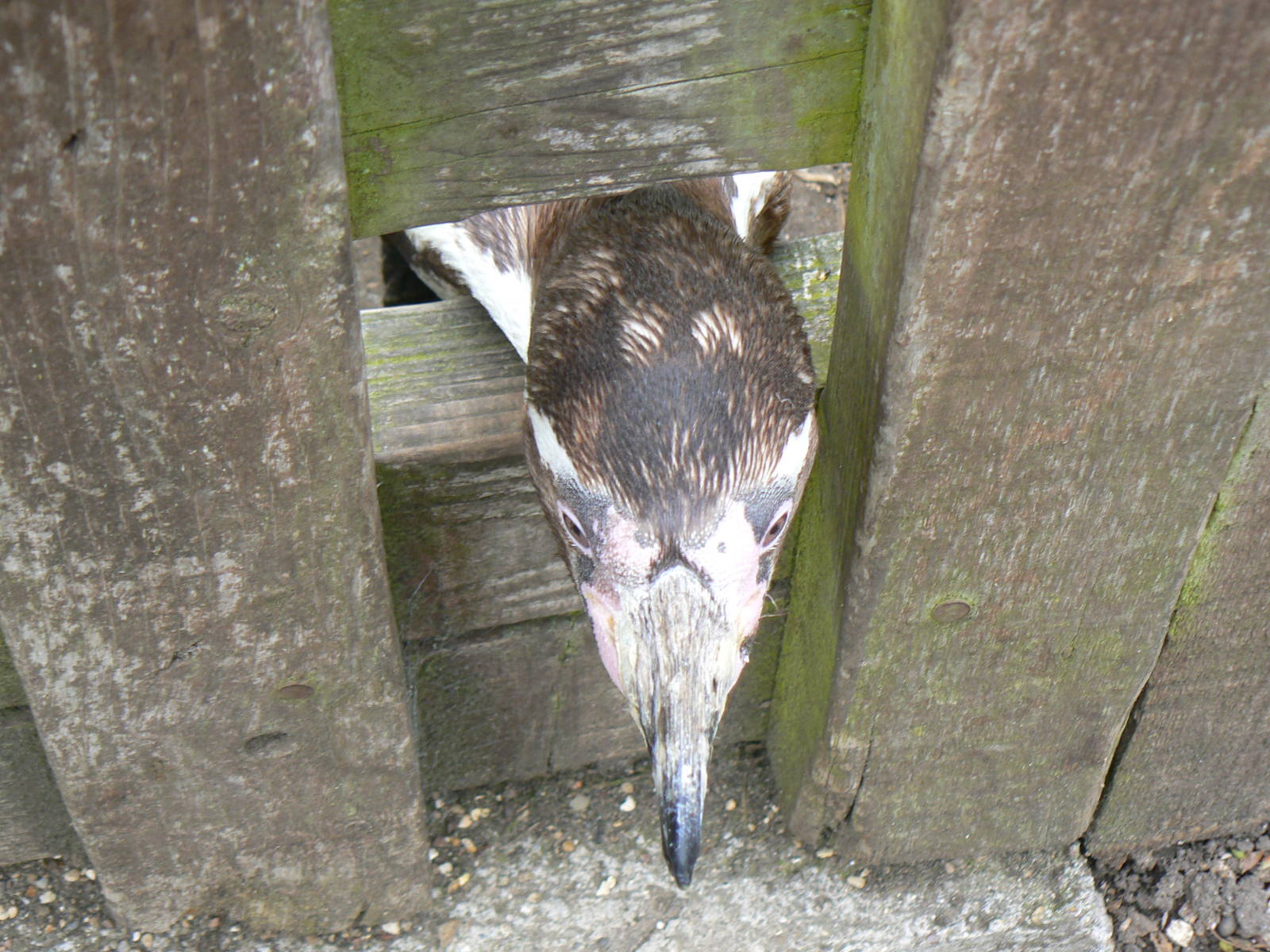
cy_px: 476
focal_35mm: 66
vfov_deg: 22.3
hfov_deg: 29.4
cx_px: 635
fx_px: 2421
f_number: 4
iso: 80
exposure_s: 1/60
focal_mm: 11
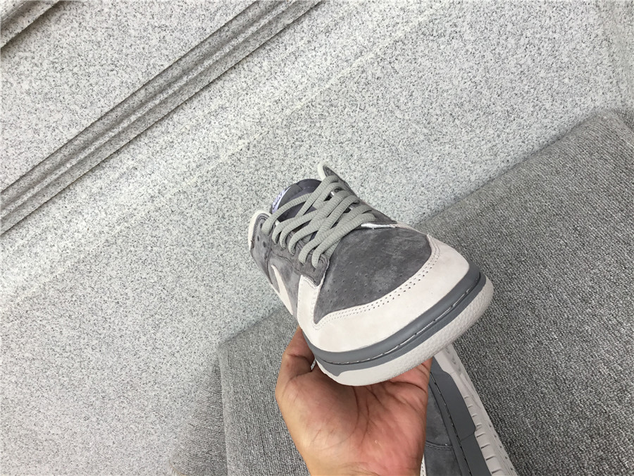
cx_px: 317
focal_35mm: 31
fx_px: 568
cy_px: 238
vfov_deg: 45.4
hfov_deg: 58.4
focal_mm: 3.3
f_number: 2.4
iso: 25
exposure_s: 1/100
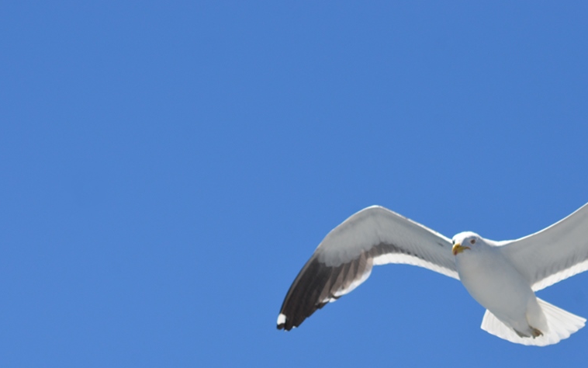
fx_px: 5626
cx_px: 368
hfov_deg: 6.0
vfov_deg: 3.7
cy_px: 259
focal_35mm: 351
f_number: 8
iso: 400
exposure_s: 1/2000
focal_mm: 170
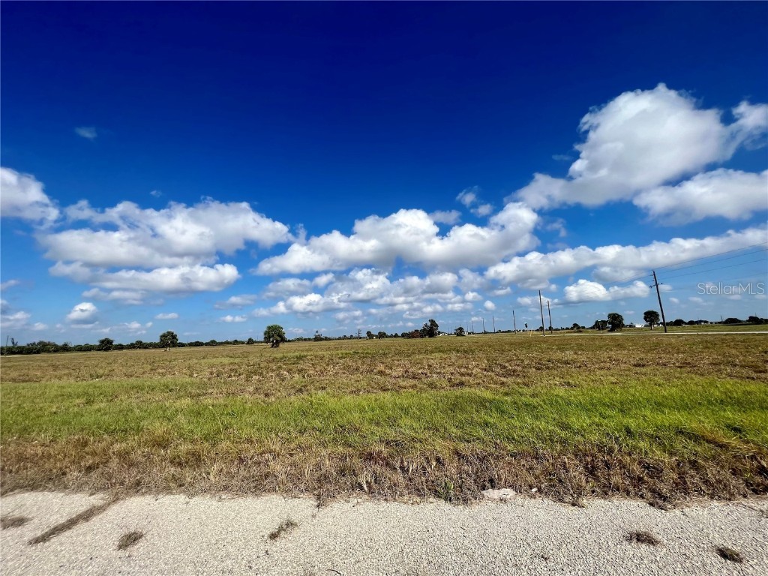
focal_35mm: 13
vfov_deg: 89.9
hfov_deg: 106.2
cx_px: 384
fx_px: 288
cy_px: 288
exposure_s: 1/3534
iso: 32
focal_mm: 1.57
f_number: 1.8
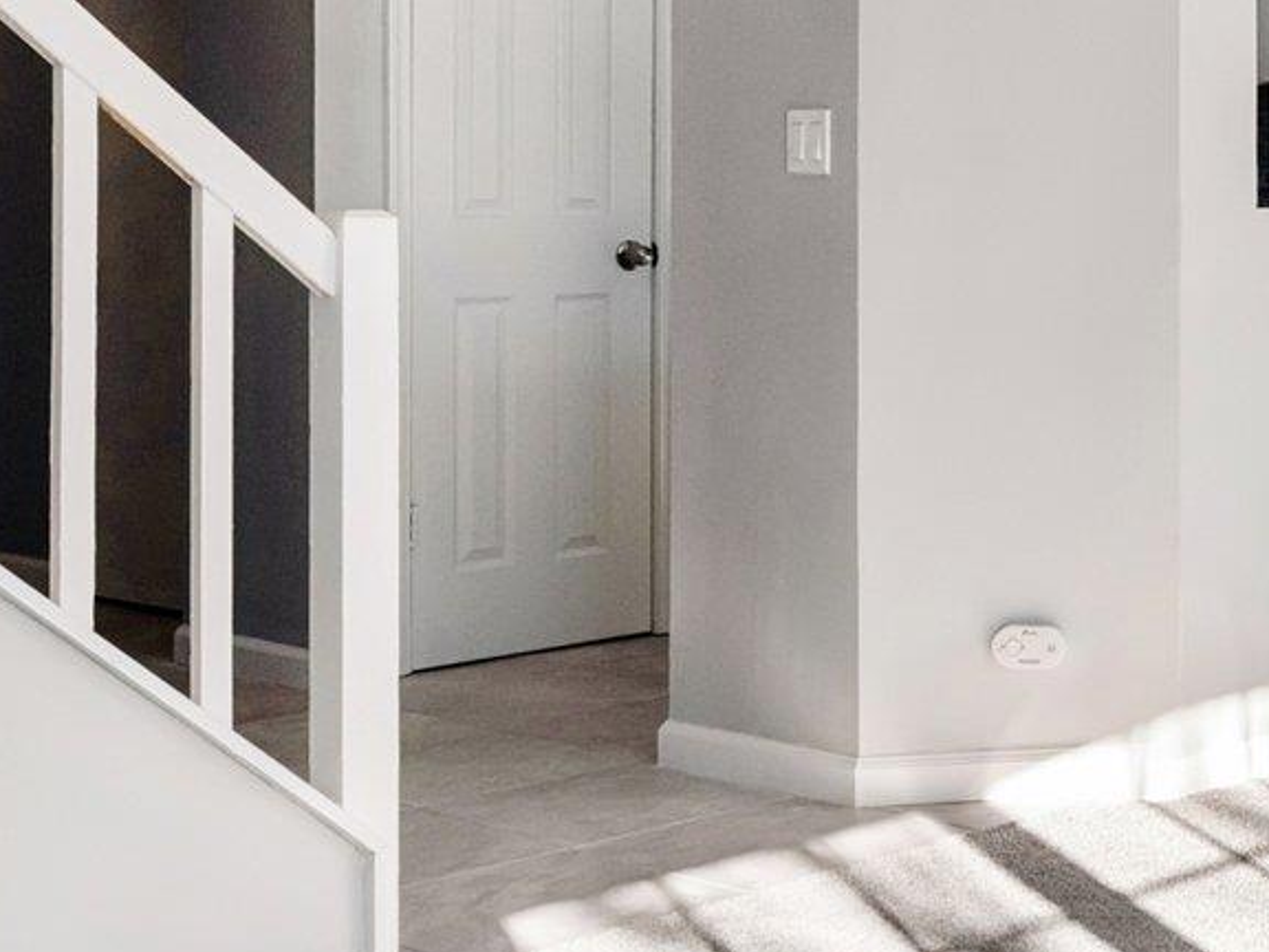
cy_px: 197
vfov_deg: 22.3
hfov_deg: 26.4
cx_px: 1533
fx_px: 2383
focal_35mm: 65
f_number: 8
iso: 400
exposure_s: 1/500
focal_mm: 19
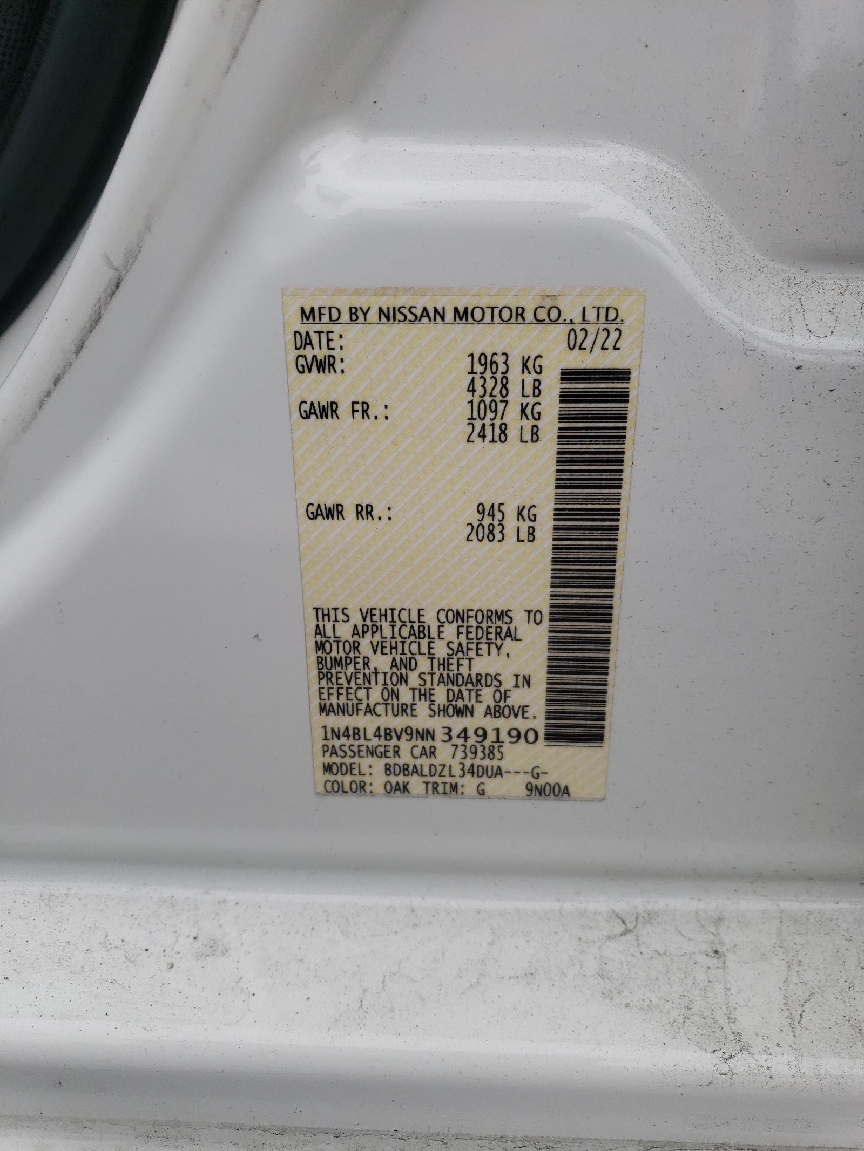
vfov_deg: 67.3
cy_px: 576
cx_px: 432
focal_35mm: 26
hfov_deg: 53.1
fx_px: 865
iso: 50
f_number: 1.5
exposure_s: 1/2000
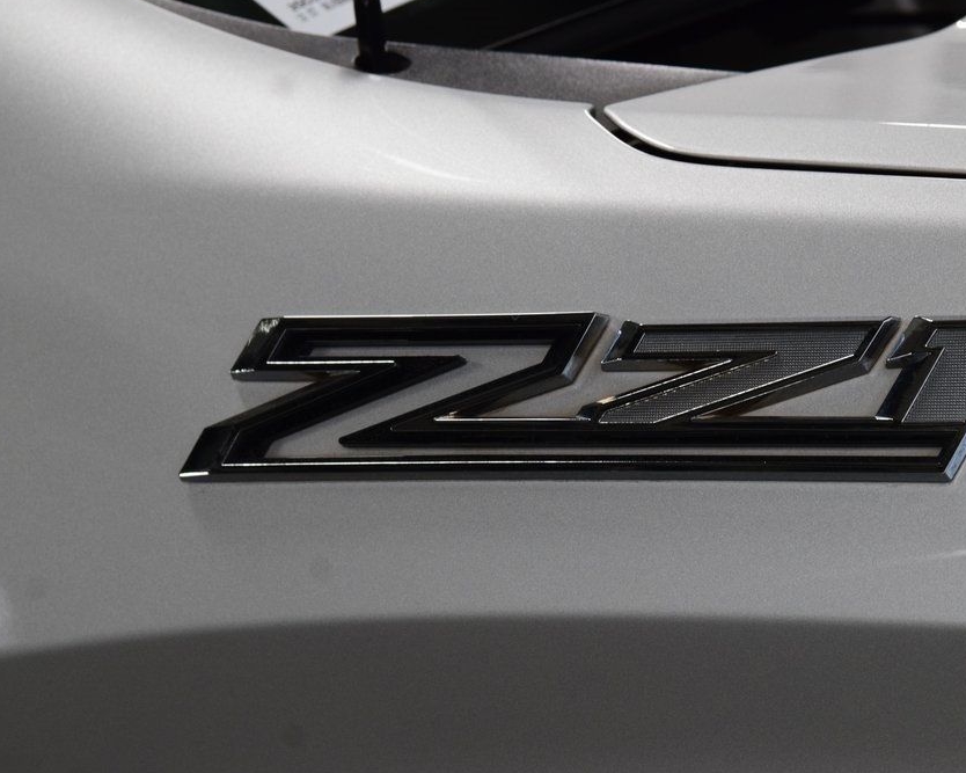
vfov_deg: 12.7
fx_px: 3459
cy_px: 382
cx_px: 546
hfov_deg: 15.9
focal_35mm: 121
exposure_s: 1/125
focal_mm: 70
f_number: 7.1
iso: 1600
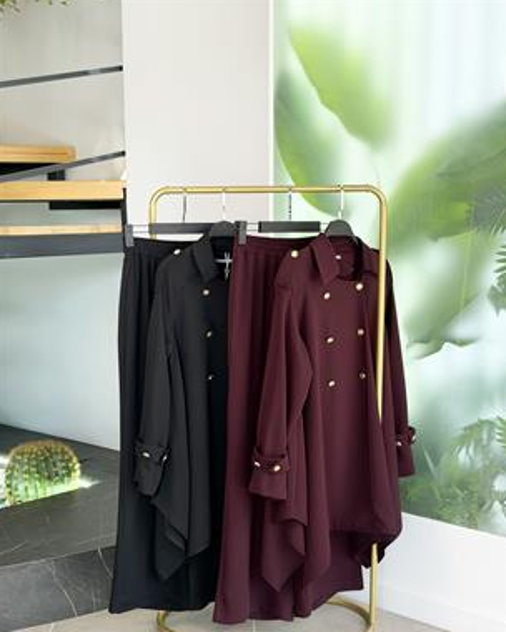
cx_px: 256
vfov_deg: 36.6
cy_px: 337
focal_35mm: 51
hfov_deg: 29.7
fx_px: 955
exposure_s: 1/257
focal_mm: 6.76
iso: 64
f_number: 1.78
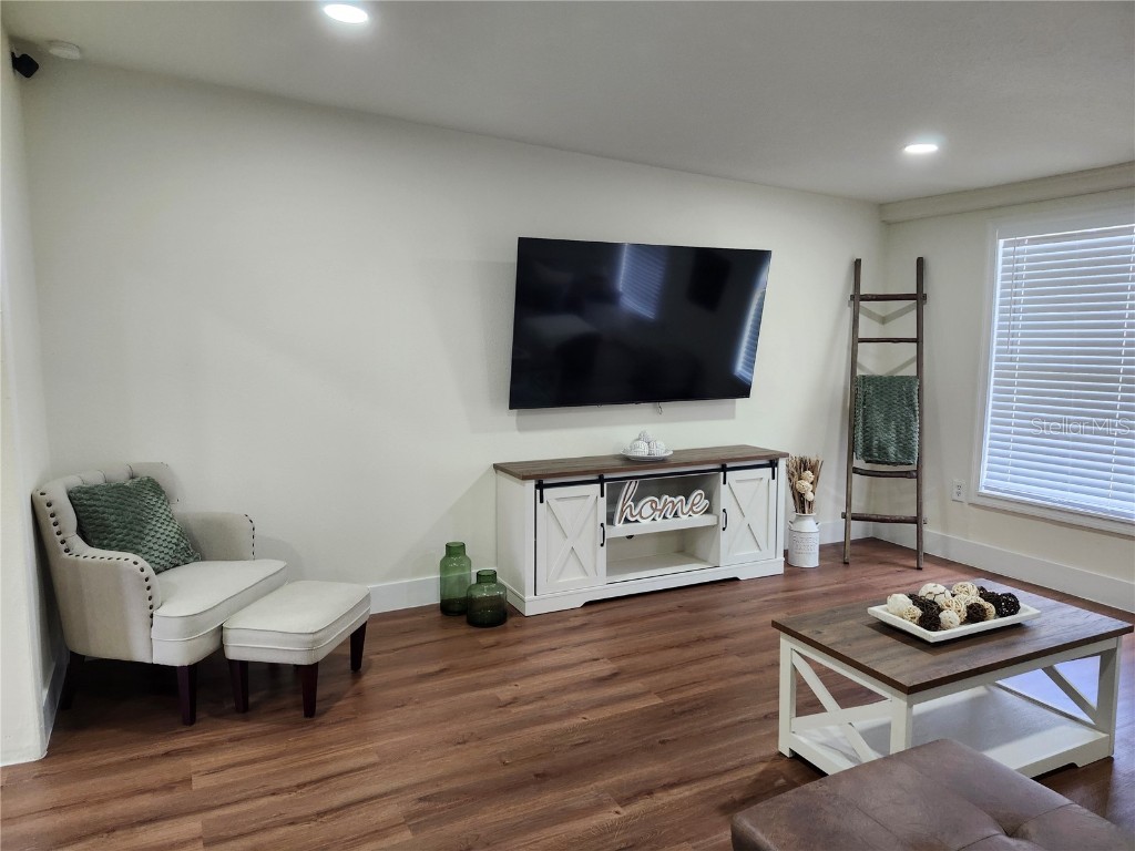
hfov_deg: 73.9
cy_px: 426
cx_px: 568
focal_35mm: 23
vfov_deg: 58.9
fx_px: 754
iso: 250
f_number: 1.8
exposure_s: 1/120
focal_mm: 5.54
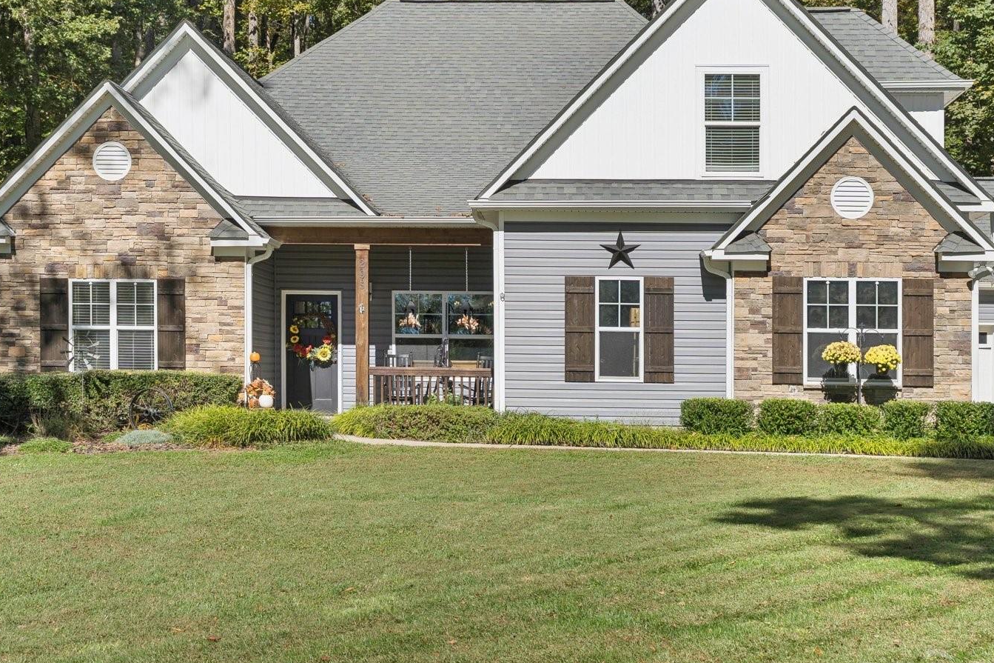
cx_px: 511
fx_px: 1684
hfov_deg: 32.9
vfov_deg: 22.2
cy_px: 237
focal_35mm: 61
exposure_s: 1/800
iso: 100
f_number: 5
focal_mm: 40
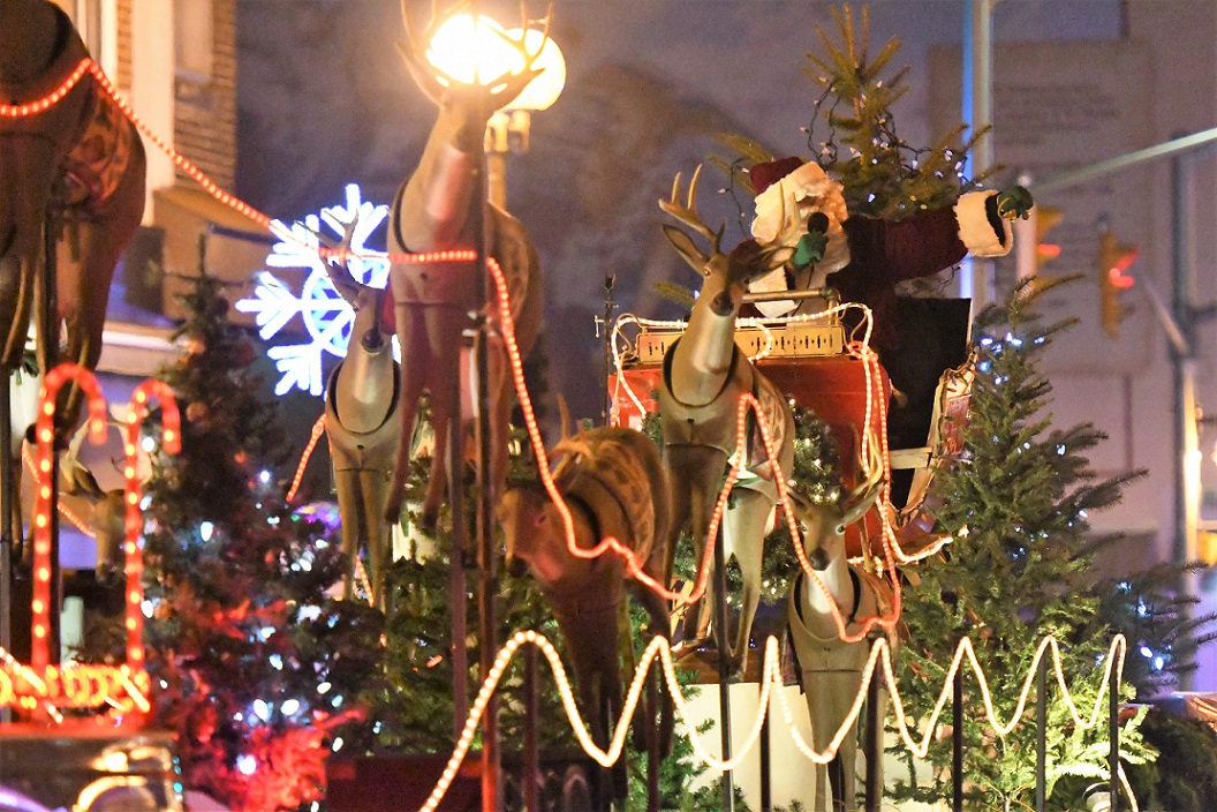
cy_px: 406
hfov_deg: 9.1
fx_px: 7606
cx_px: 608
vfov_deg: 6.1
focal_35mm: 225
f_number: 2.8
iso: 22800
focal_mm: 150
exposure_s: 1/800
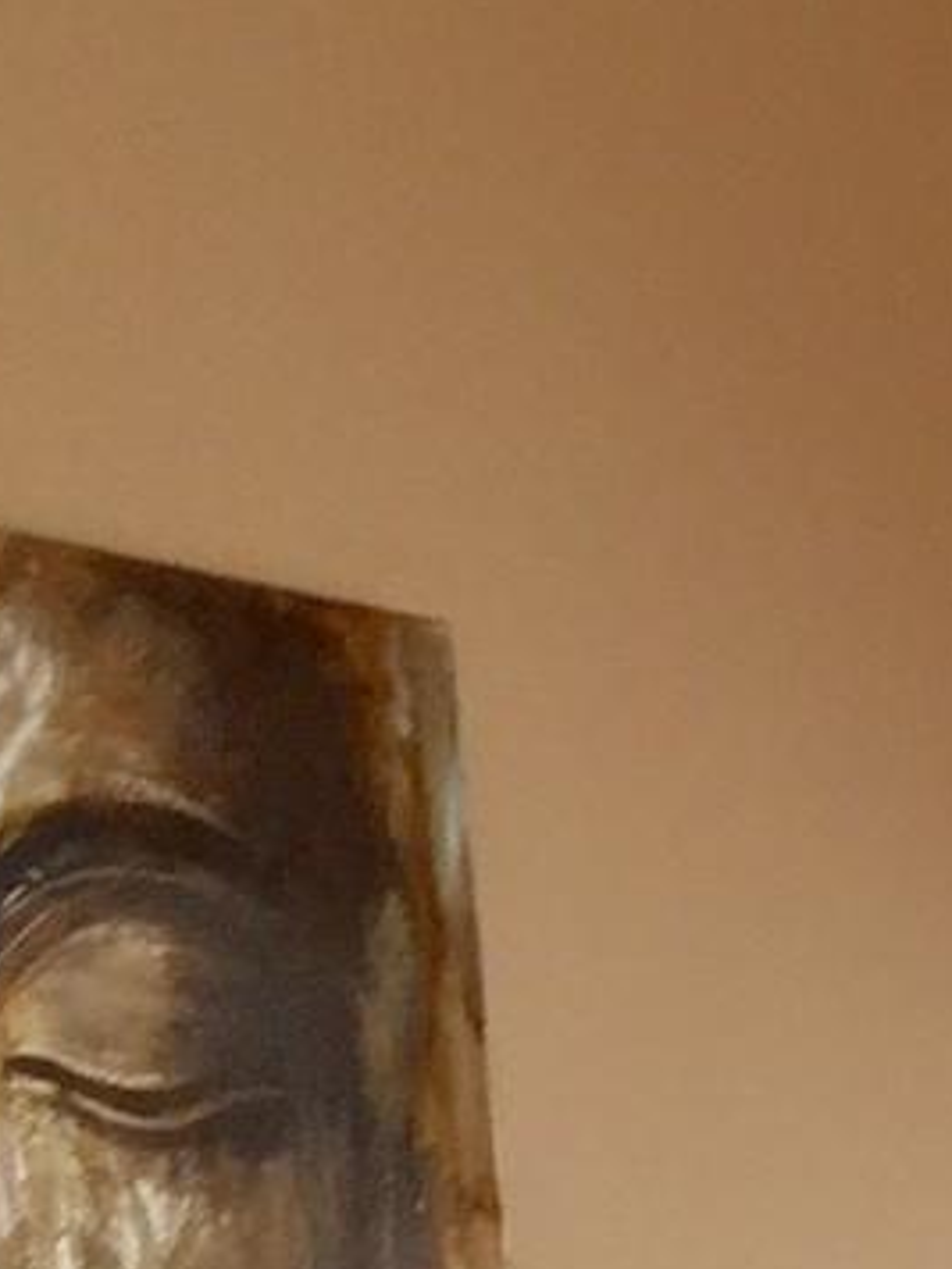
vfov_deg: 10.8
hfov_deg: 8.2
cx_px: 2507
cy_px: 2748
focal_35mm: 163
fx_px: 5977
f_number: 2.2
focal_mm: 4.15
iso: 40
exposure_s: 1/60
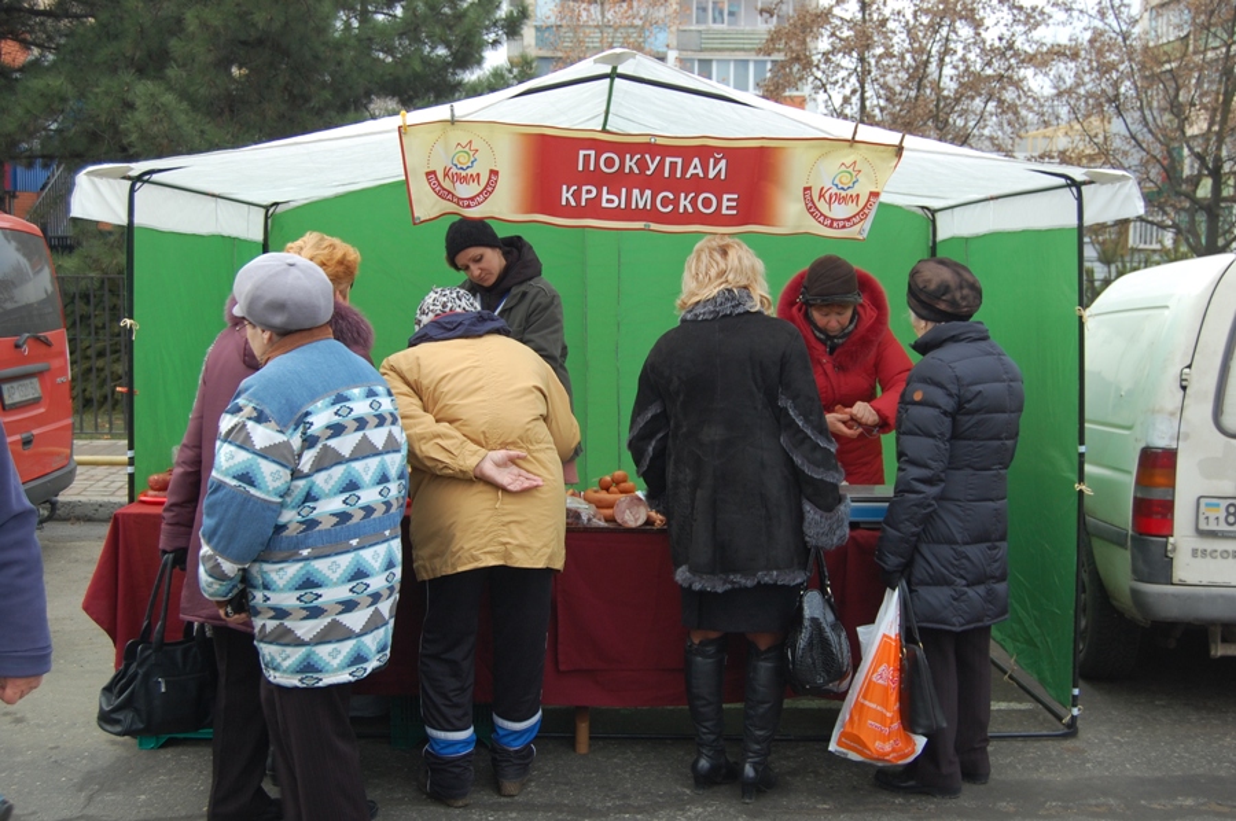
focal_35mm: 45
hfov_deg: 43.6
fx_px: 1543
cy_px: 410
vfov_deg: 29.8
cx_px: 618
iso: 280
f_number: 5.6
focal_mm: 30
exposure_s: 1/125
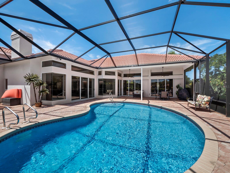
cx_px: 115
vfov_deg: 85.7
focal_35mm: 14
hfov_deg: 102.0
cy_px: 86
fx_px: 93
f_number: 10
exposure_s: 1/250
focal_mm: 7
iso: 500
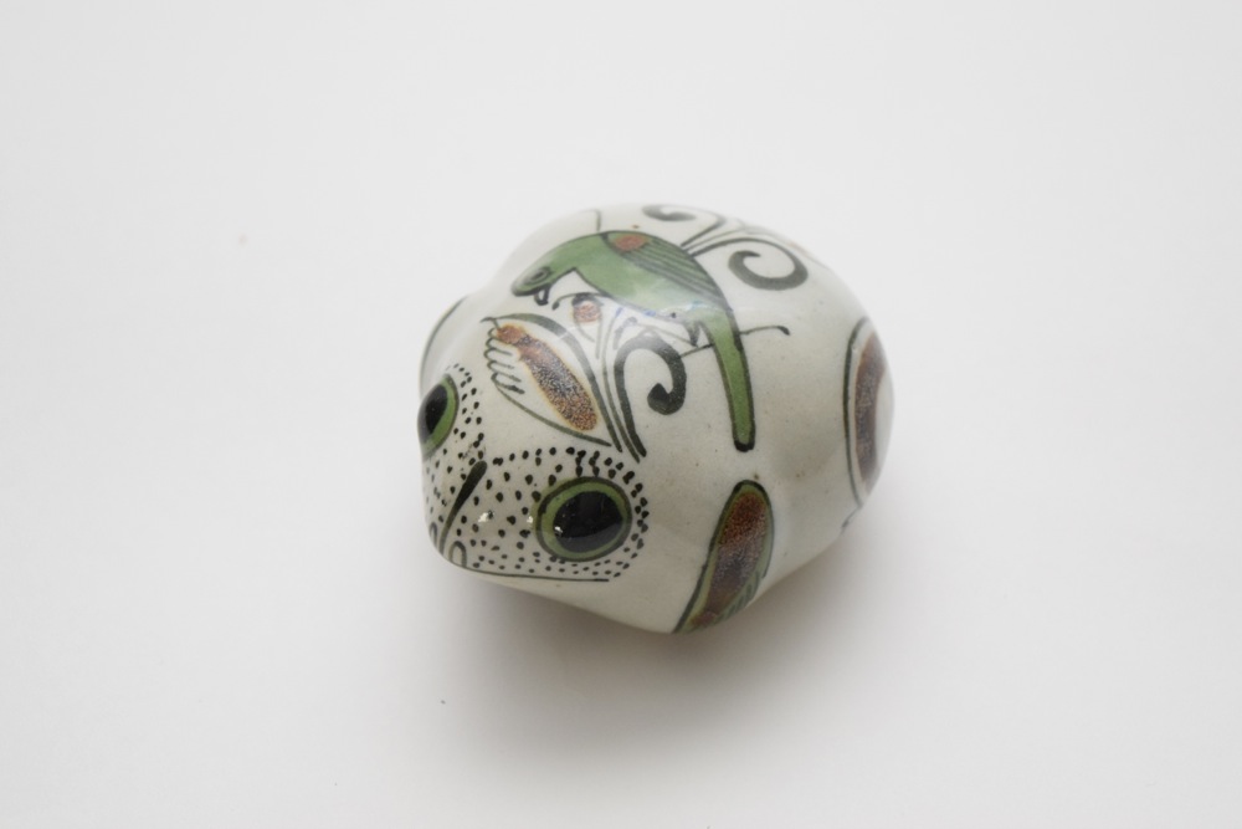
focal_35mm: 82
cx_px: 621
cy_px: 414
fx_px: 2846
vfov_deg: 16.6
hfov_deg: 24.6
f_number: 5.6
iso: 1600
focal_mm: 55
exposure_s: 1/60
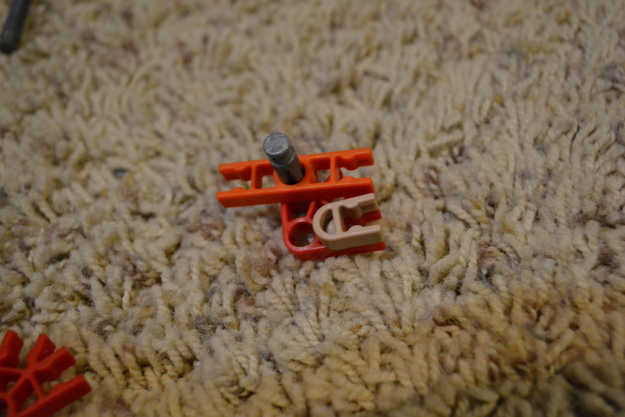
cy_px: 208
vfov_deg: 34.2
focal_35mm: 39
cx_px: 312
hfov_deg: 49.6
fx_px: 677
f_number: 4.2
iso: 3200
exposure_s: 1/40
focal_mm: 26
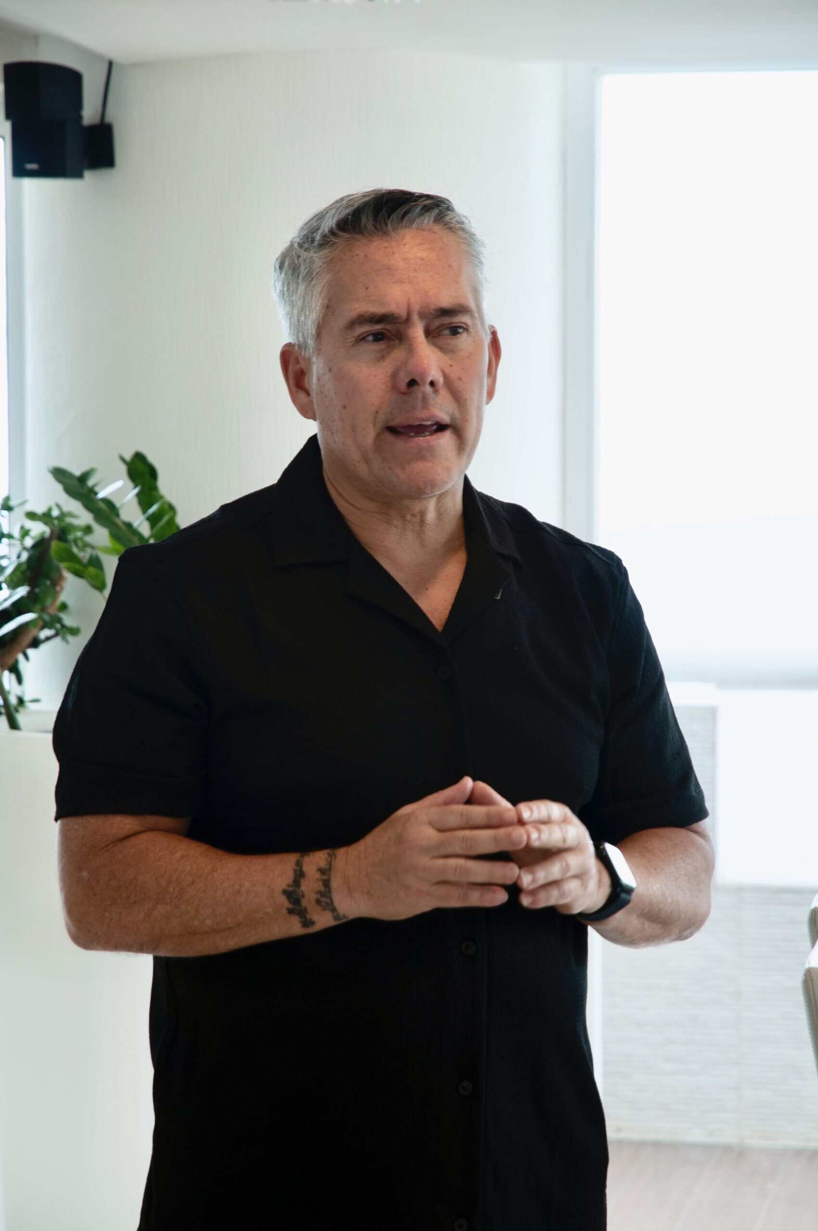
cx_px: 409
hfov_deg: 10.7
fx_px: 4357
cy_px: 616
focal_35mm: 128
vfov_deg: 16.1
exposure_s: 1/60
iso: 160
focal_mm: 85
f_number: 5.6
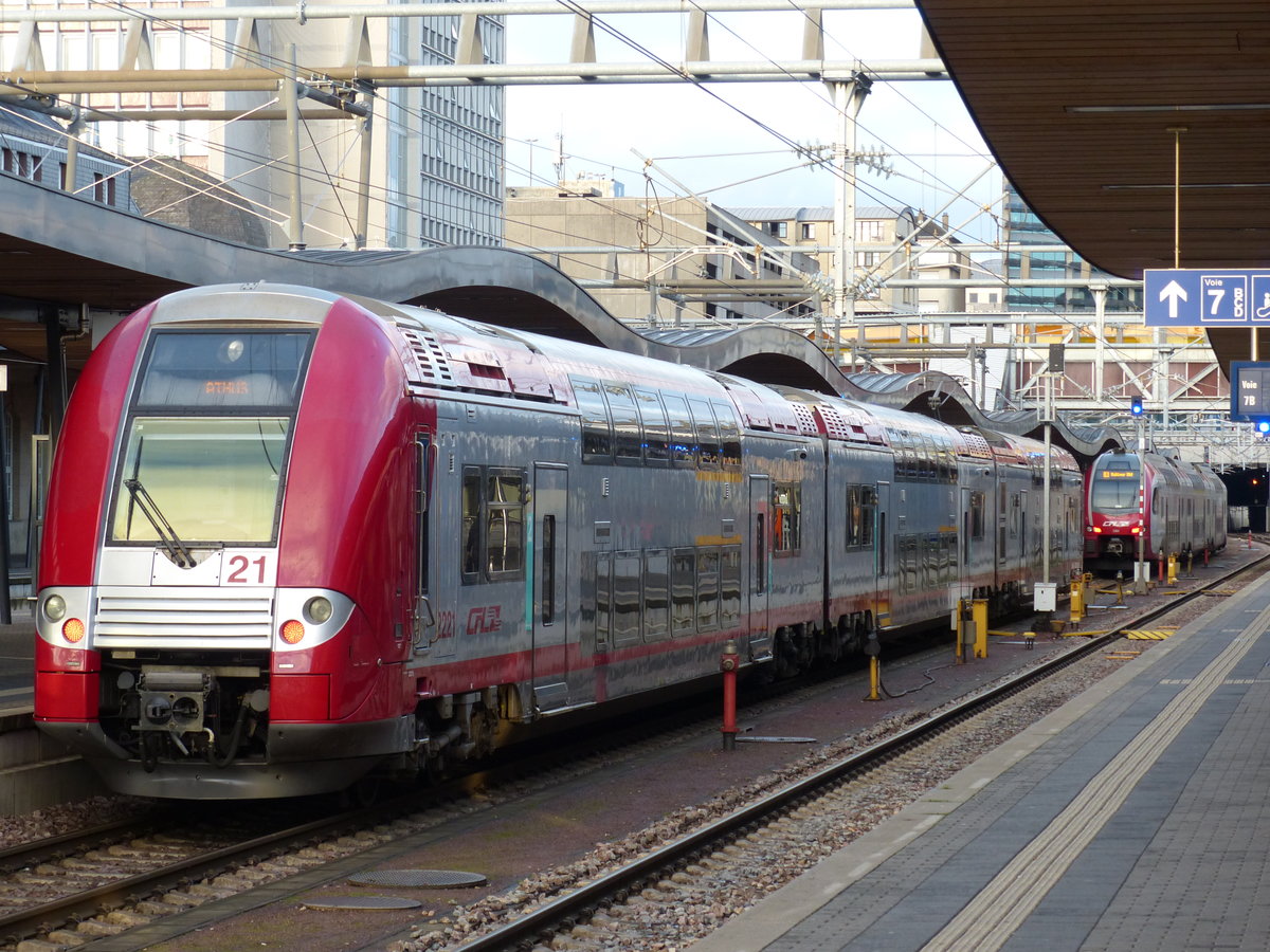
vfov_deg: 13.6
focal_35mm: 109
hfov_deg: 18.0
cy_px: 476
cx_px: 635
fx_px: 3999
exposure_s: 1/160
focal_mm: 19.6
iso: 200
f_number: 4
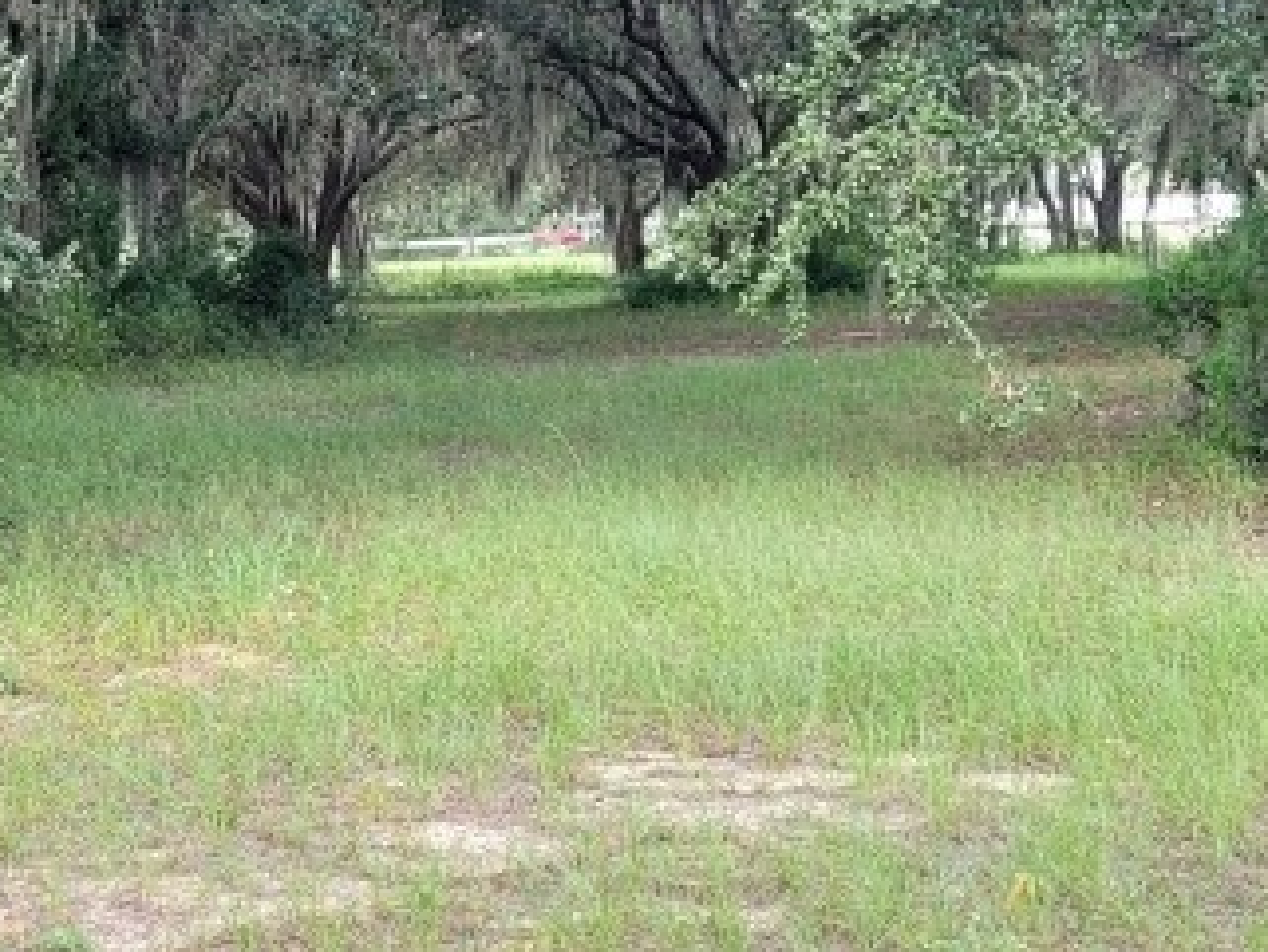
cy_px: 517
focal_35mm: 83
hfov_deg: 23.1
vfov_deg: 17.8
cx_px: 205
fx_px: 3041
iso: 40
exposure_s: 1/245
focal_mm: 5.4
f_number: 1.8
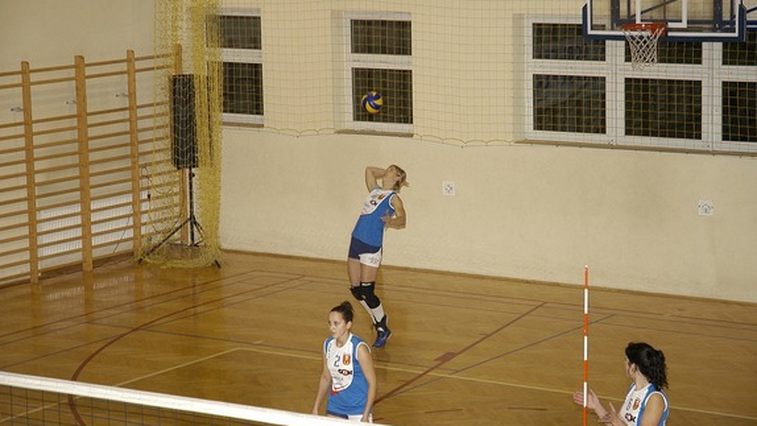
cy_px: 202
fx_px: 2228
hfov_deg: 19.3
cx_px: 378
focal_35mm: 111
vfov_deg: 10.9
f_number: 4.5
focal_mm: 70
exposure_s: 1/100
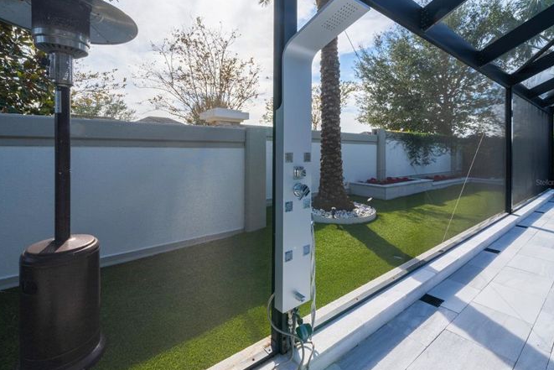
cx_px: 274
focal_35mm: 16
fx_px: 246
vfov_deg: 73.8
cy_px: 182
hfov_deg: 96.7
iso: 200
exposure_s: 1/60
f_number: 18
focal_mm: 15
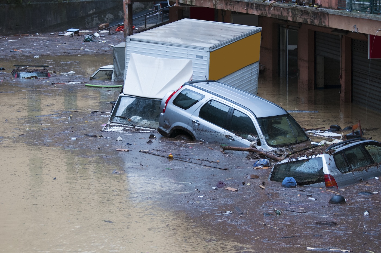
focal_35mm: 105
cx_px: 190
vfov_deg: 13.0
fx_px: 1110
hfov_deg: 19.5
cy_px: 126
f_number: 4.5
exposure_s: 1/50
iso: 800
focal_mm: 70
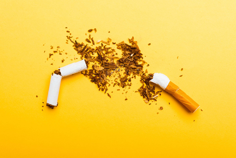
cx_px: 118
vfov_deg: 22.6
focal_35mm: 60
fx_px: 393
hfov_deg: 33.4
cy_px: 79
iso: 125
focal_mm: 60
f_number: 8
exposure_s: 1/160
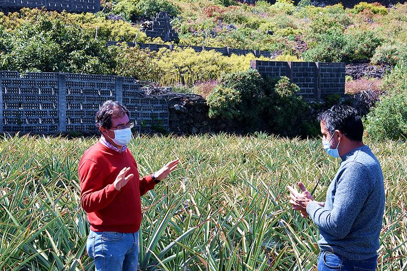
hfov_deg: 24.9
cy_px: 138
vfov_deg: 16.9
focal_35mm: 81
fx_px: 916
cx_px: 139
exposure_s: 1/400
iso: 500
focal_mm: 32
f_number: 10
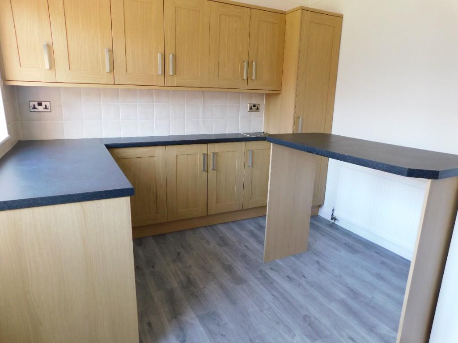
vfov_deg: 58.9
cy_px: 172
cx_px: 229
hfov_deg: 73.9
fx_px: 304
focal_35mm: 23
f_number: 3
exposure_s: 1/30
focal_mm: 4
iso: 160
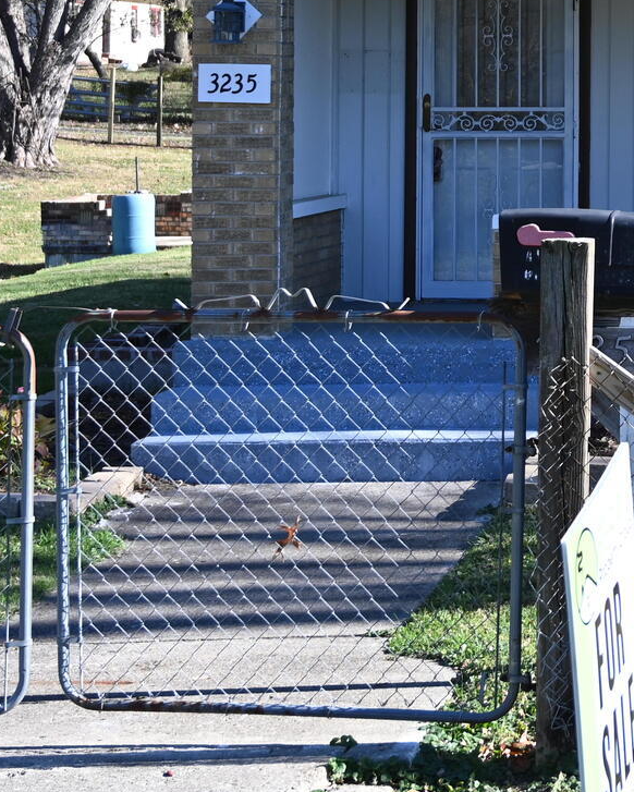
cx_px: 878
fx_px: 2696
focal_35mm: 115
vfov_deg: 16.5
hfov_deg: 12.9
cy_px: 80
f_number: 4
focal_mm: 29
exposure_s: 1/500
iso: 125
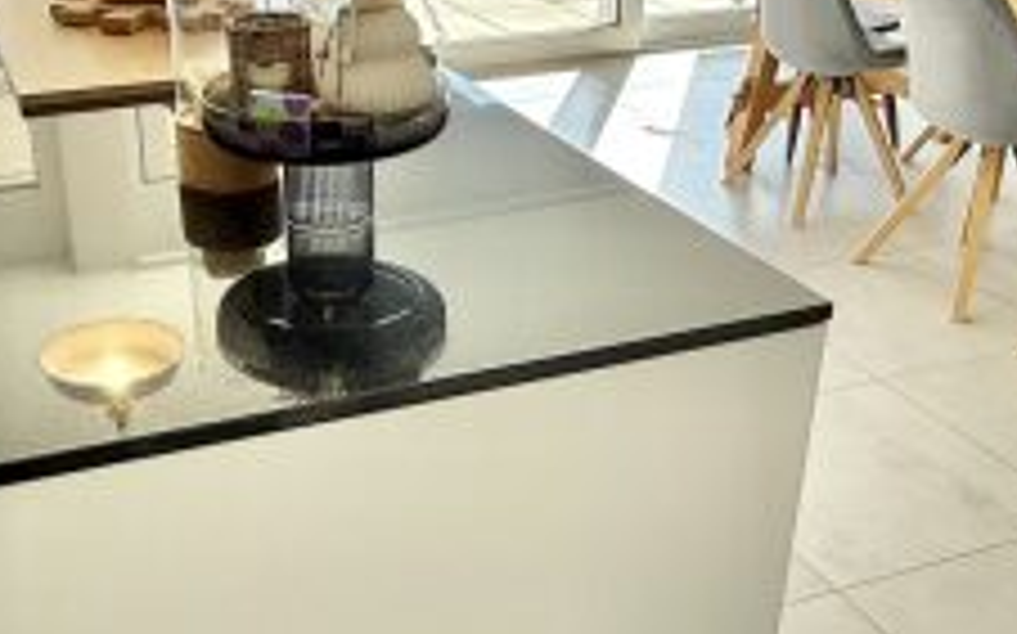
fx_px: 1274
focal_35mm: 46
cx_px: 392
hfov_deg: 43.2
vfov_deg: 28.0
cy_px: 317
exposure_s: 1/328
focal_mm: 2.22
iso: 64
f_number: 2.2
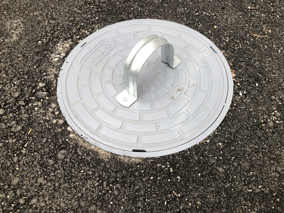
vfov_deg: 41.8
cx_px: 159
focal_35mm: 34
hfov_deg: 53.8
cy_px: 98
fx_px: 279
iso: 25
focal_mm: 3.99
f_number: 1.8
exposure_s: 1/120
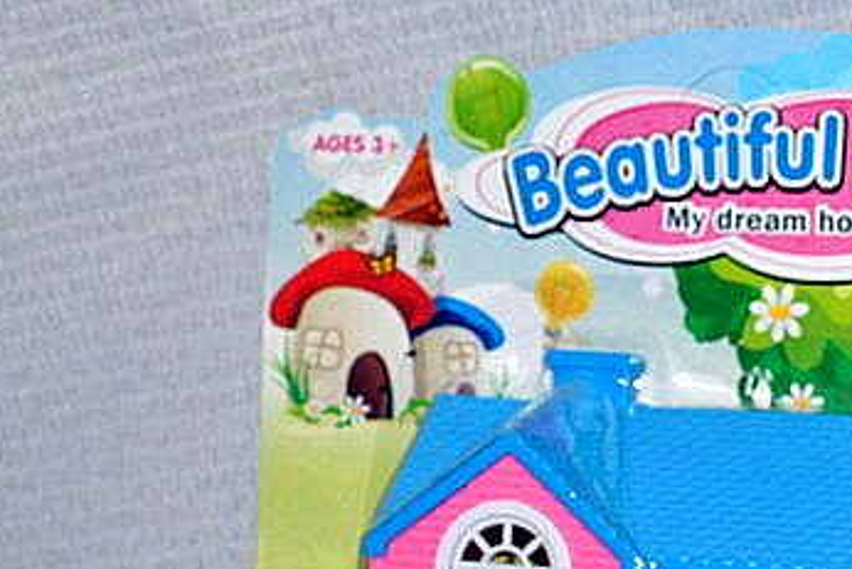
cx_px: 771
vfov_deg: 13.1
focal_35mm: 104
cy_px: 516
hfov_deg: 19.3
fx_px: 2462
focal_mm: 30
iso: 800
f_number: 8
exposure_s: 1/200
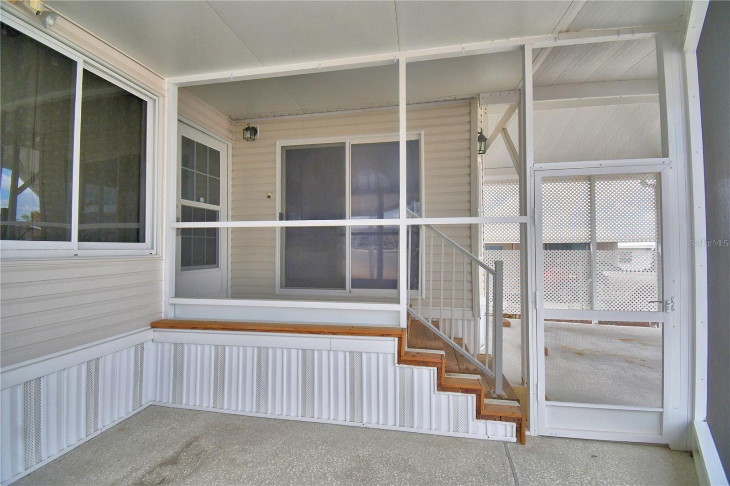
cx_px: 365
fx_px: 304
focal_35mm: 15
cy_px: 243
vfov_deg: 77.3
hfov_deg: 100.4
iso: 200
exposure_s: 1/500
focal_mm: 10
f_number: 4.5
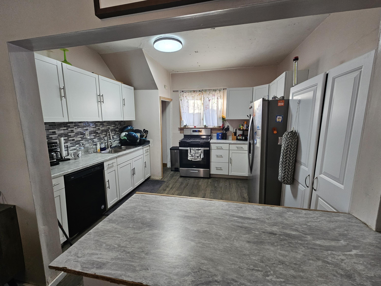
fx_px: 143
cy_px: 143
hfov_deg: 106.2
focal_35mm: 13
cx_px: 190
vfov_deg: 89.9
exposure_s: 1/60
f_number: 2.2
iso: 250
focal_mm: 2.2
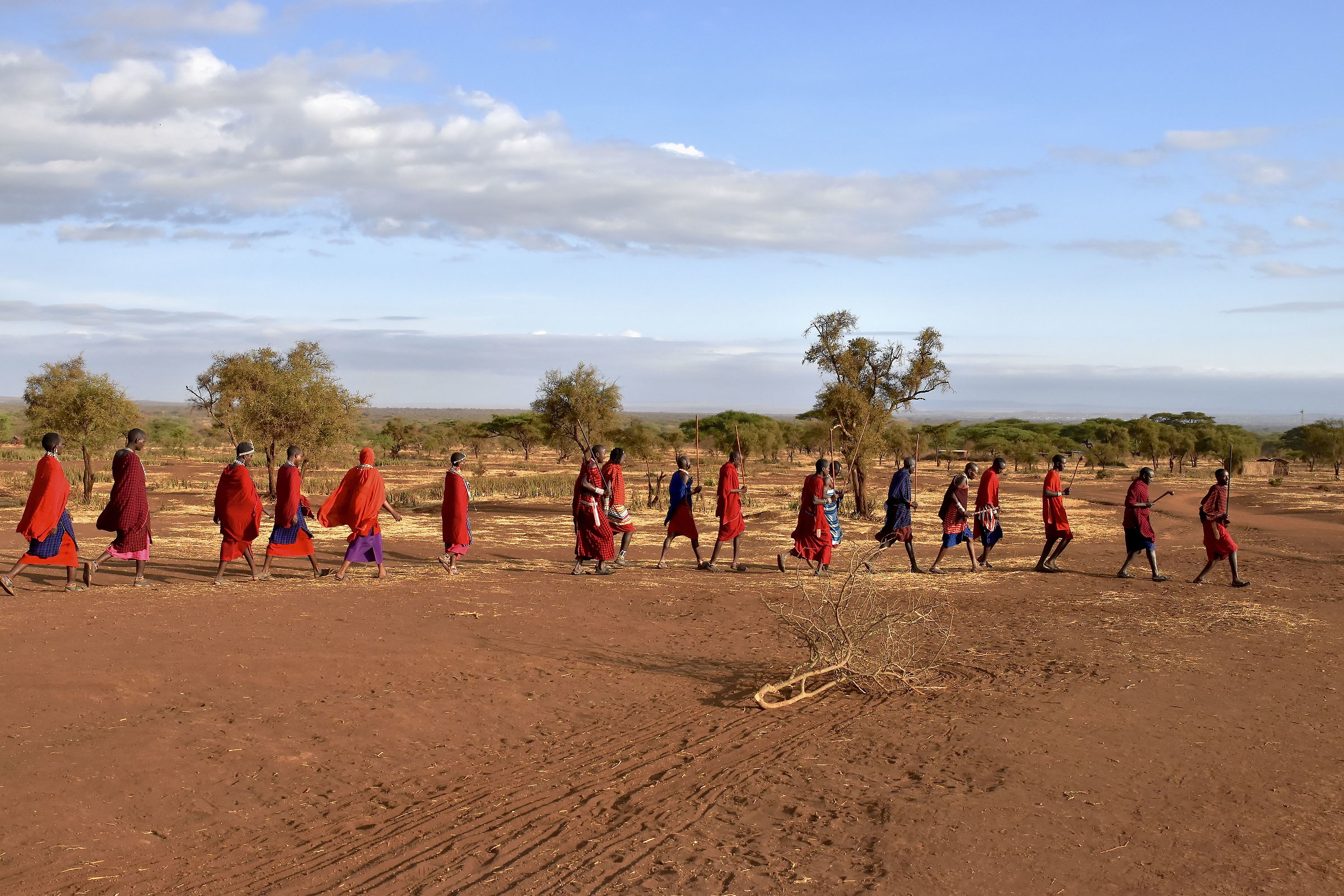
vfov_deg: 36.9
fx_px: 1344
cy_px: 448
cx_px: 672
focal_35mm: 36
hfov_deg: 53.1
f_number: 6.3
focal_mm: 24
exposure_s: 1/3200
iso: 1100
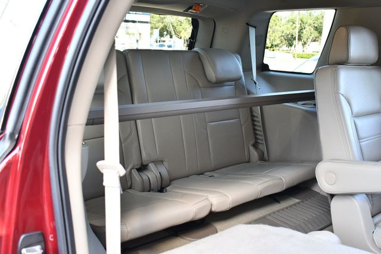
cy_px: 127
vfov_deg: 36.9
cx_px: 190
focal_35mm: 36
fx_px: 381
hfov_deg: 53.1
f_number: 3.5
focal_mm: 18
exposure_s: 1/160
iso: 800
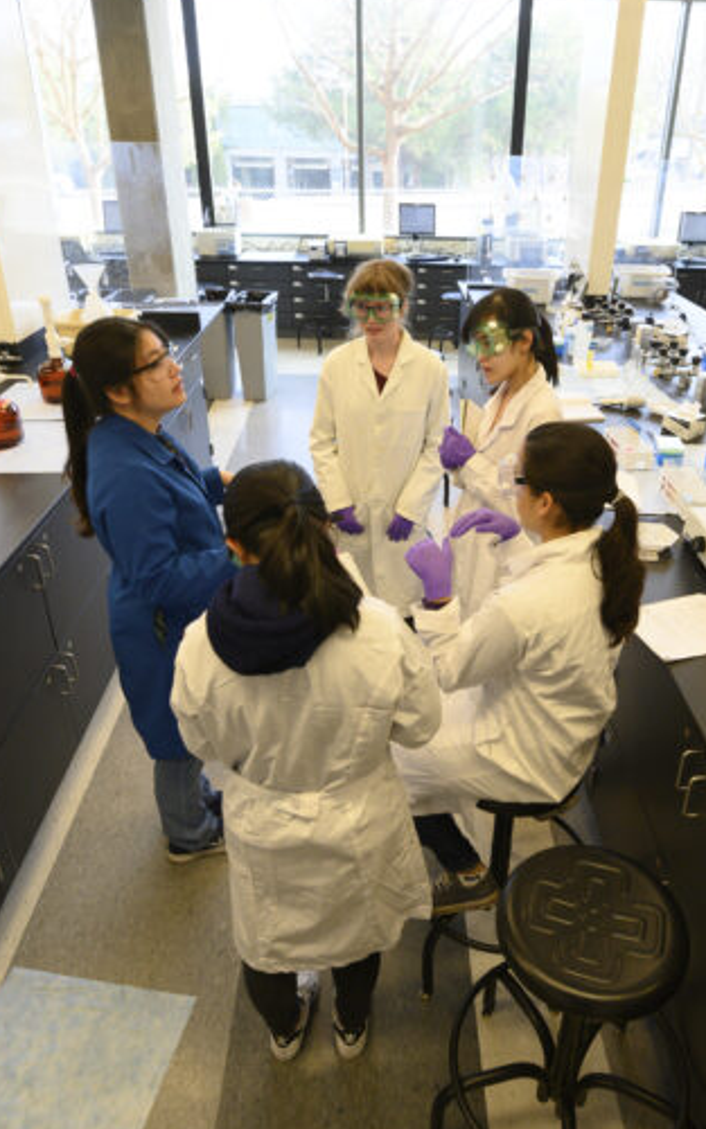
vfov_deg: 72.6
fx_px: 770
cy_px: 560
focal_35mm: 25
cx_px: 422
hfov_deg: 49.0
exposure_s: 1/400
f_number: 6.3
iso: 1600
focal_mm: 16
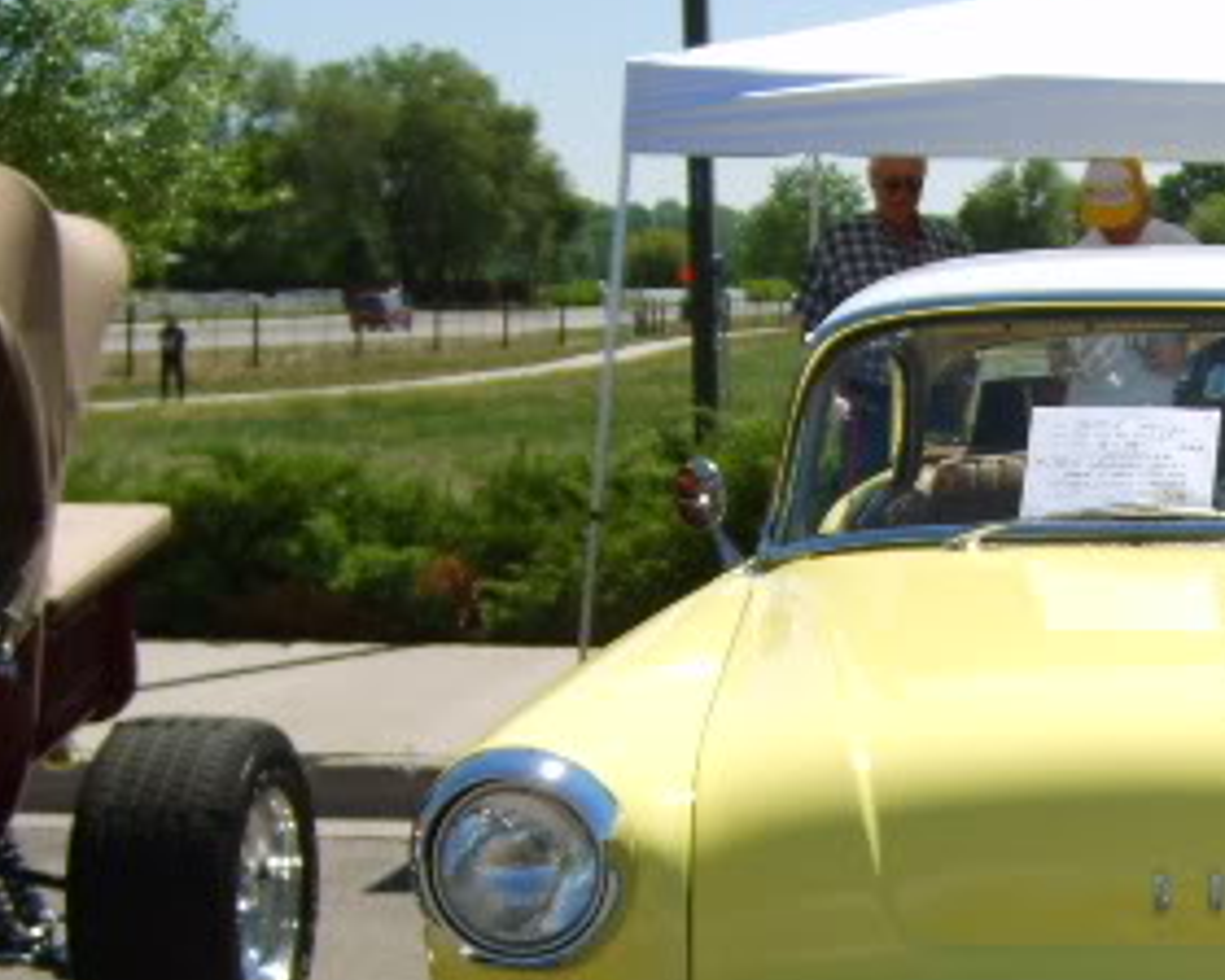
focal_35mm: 78
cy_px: 875
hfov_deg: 23.5
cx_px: 1186
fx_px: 2828
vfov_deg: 19.3
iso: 50
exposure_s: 1/1000
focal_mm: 5.8
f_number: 2.8
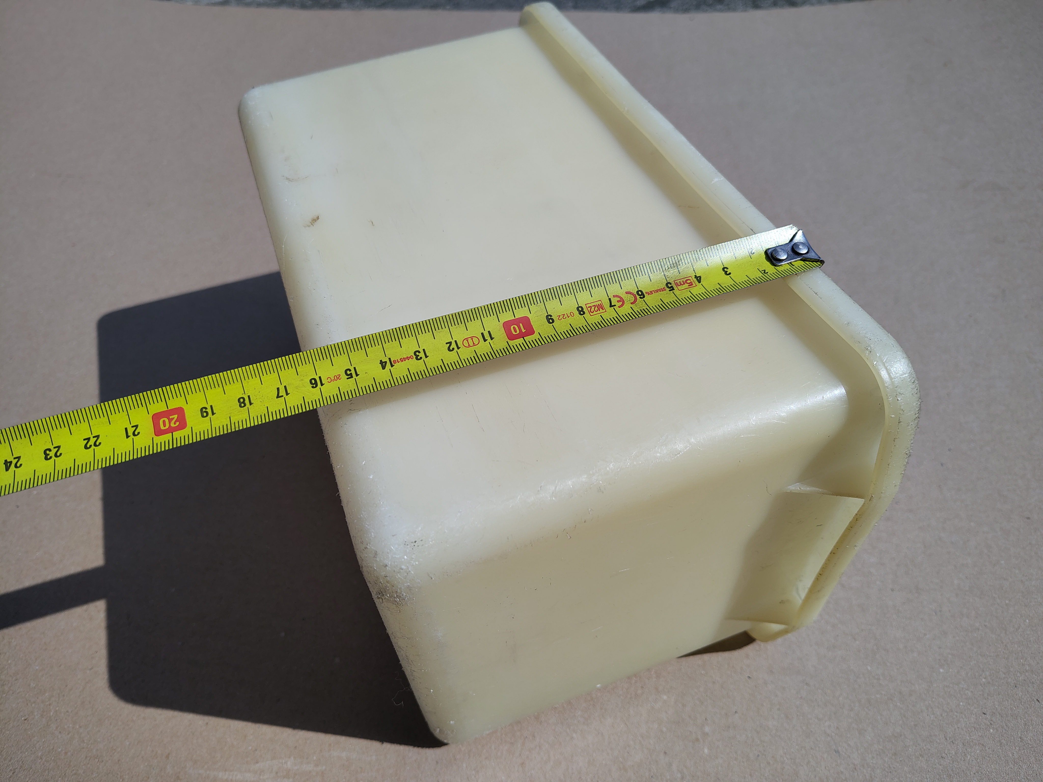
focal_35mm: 24
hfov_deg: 71.6
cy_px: 391
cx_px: 522
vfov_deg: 56.8
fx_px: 723
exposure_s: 1/4347
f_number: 1.8
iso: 100
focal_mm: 5.56
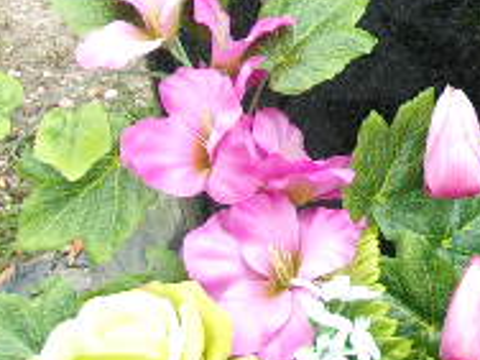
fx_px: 1276
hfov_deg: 19.9
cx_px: 595
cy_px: -77
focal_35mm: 92
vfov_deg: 15.5
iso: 80
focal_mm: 4.9
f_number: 3
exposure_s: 1/140
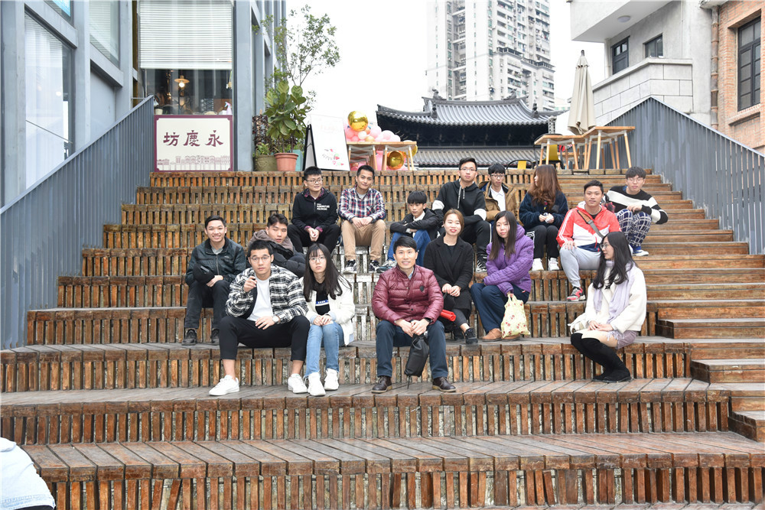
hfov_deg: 55.8
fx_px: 723
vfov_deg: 38.9
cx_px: 382
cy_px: 255
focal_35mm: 34
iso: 720
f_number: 5.6
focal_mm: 34
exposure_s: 1/125
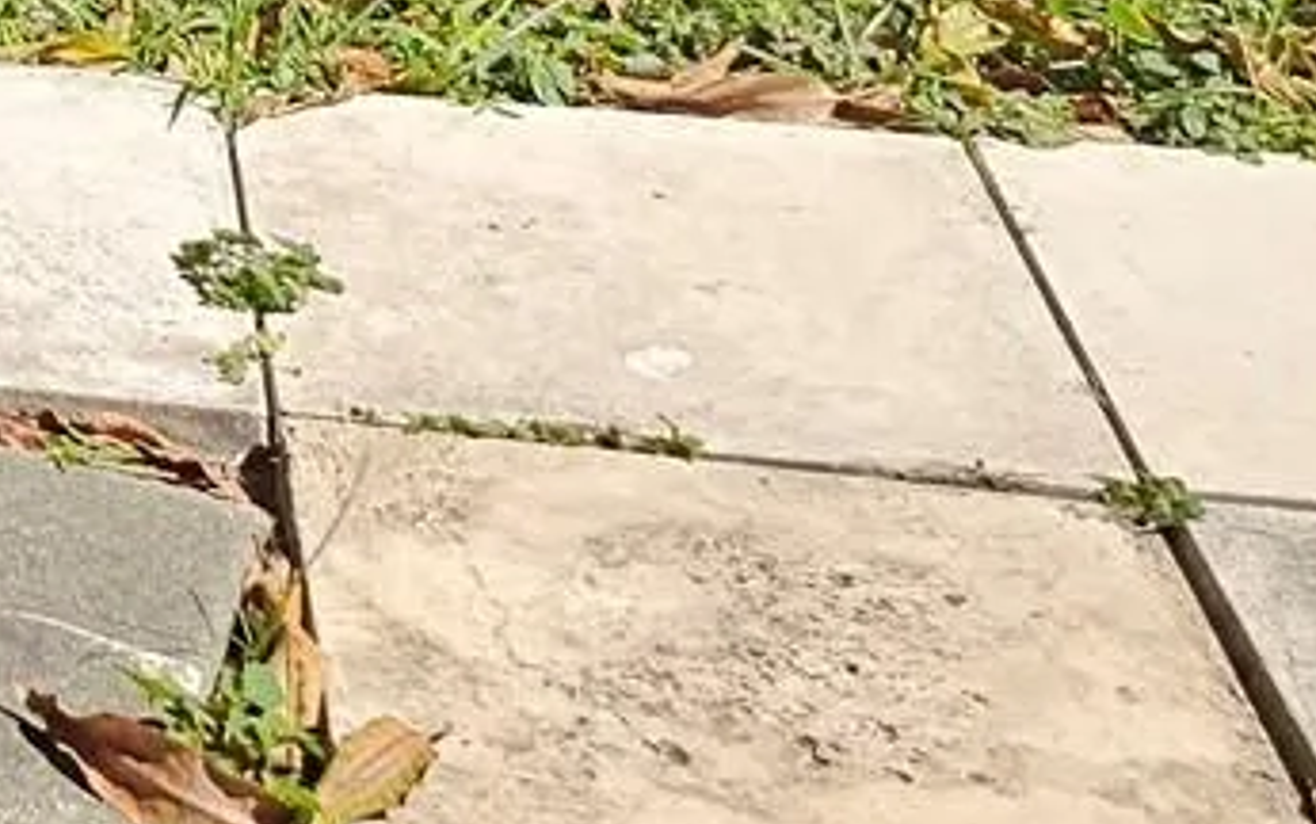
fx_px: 4055
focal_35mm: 113
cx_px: -1266
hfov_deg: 15.1
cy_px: -778
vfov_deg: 10.7
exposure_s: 1/296
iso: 10
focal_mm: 6.3
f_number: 1.7
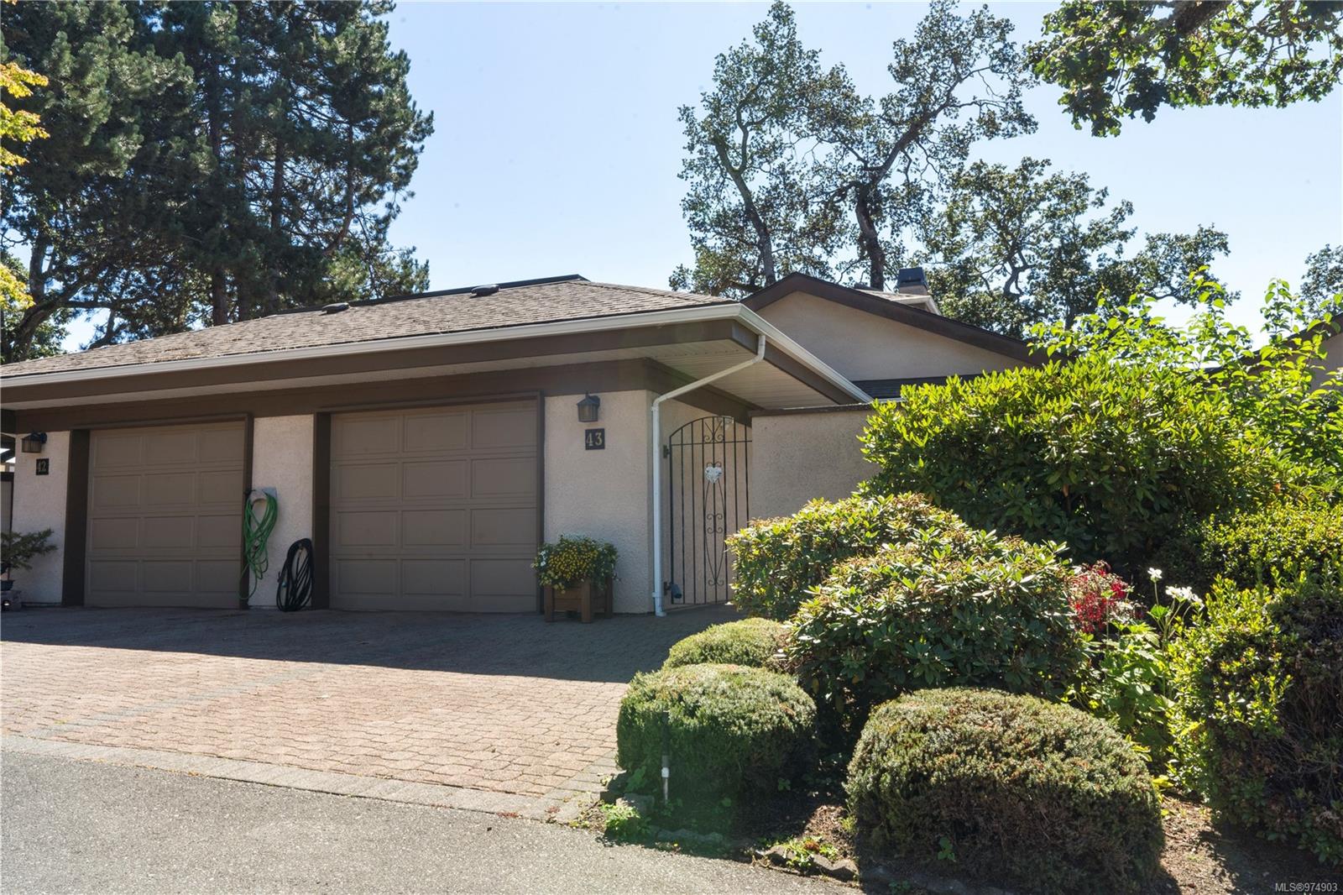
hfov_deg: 69.4
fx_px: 970
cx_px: 672
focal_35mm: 26
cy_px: 448
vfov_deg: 49.5
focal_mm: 26
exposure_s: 1/90
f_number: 19
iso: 400
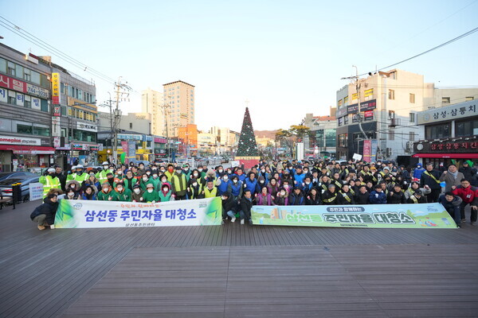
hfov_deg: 96.7
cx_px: 239
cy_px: 159
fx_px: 212
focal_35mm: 16
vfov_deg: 73.7
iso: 640
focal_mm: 16
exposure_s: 1/160
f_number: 5.6
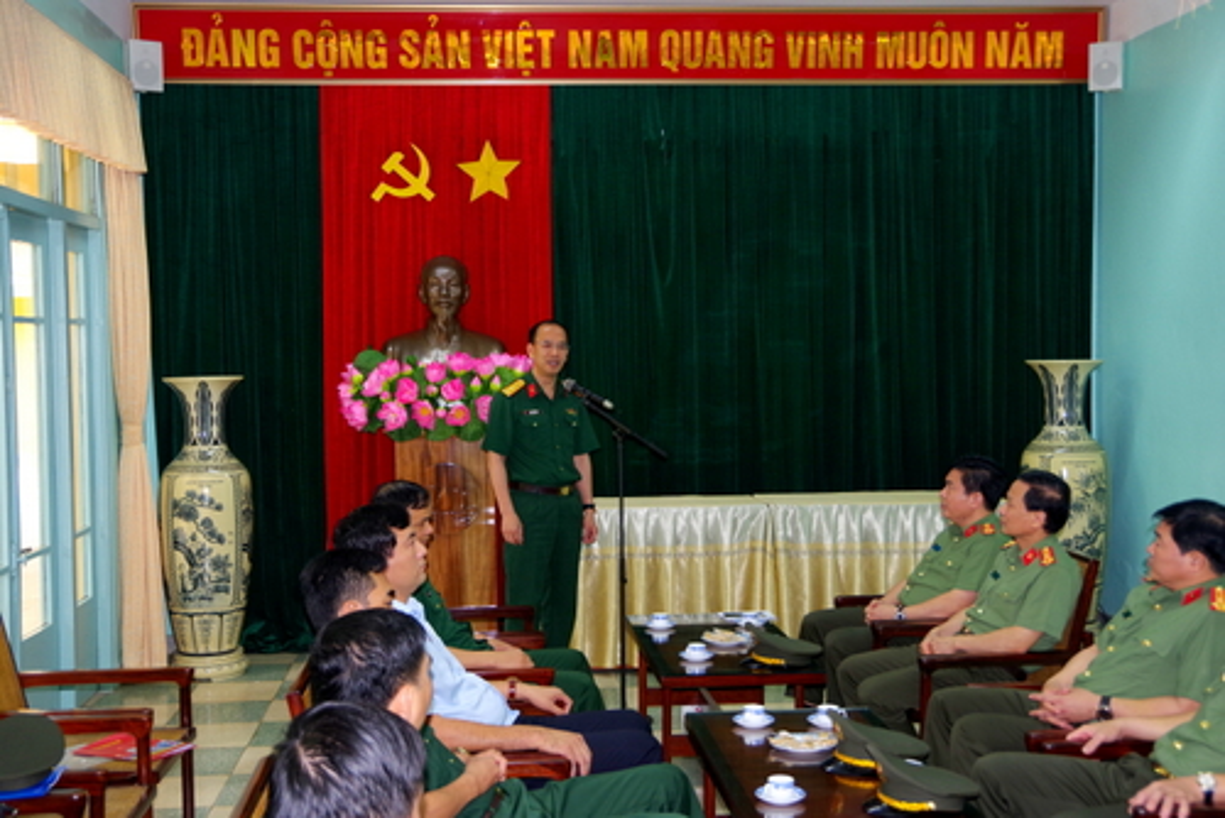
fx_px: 1430
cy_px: 409
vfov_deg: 31.9
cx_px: 612
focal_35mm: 42
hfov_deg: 46.4
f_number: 4.5
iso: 400
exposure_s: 1/25
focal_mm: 28
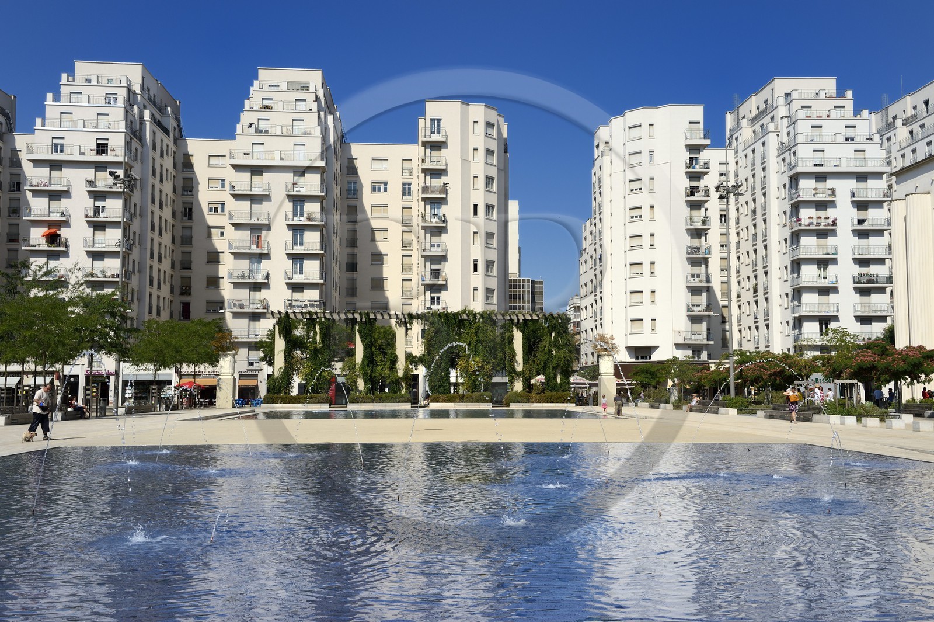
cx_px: 467
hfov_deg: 53.2
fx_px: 933
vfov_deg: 36.8
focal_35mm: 36
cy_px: 311
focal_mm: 36
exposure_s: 1/400
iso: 200
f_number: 11
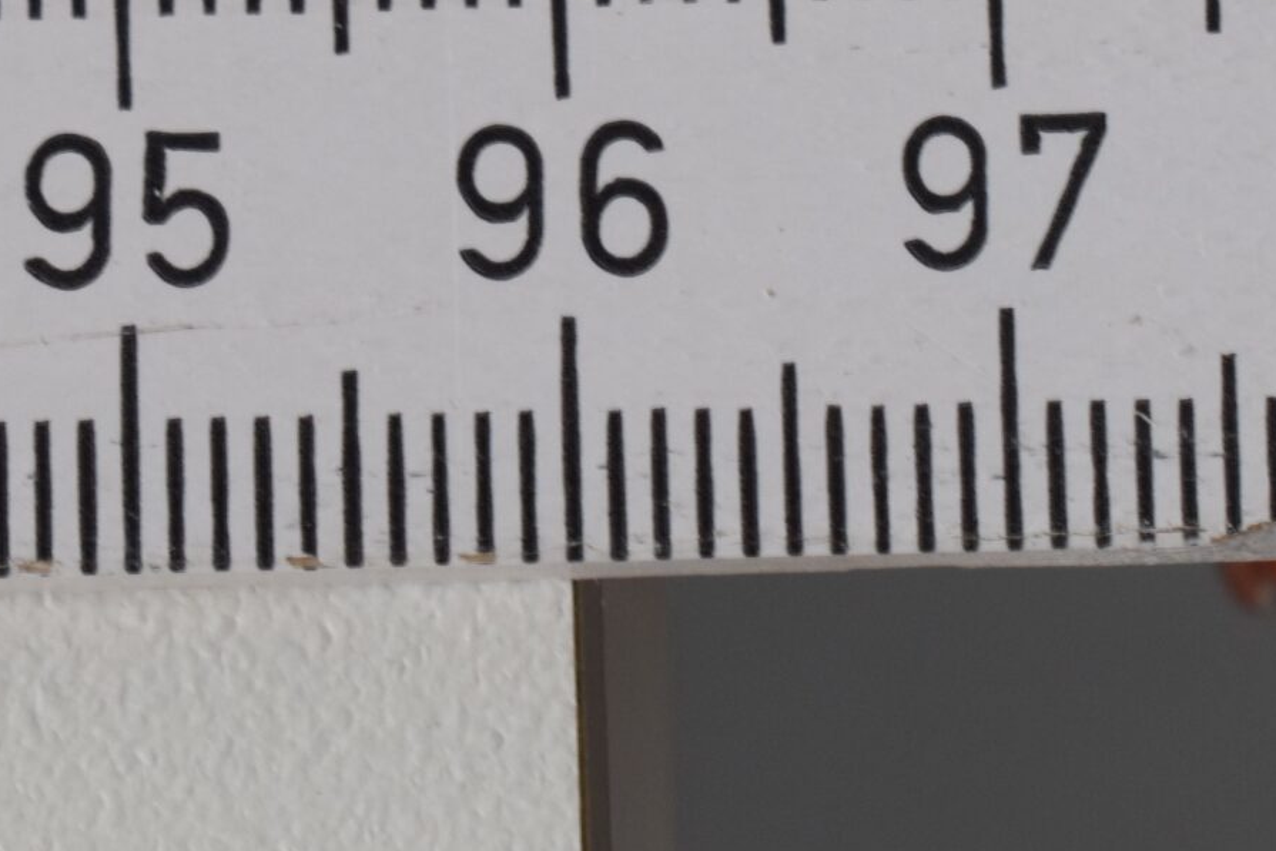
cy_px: 234
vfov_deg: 6.2
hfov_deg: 9.2
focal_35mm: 223
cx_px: 643
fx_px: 7905
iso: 360
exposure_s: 1/60
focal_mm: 52
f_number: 8
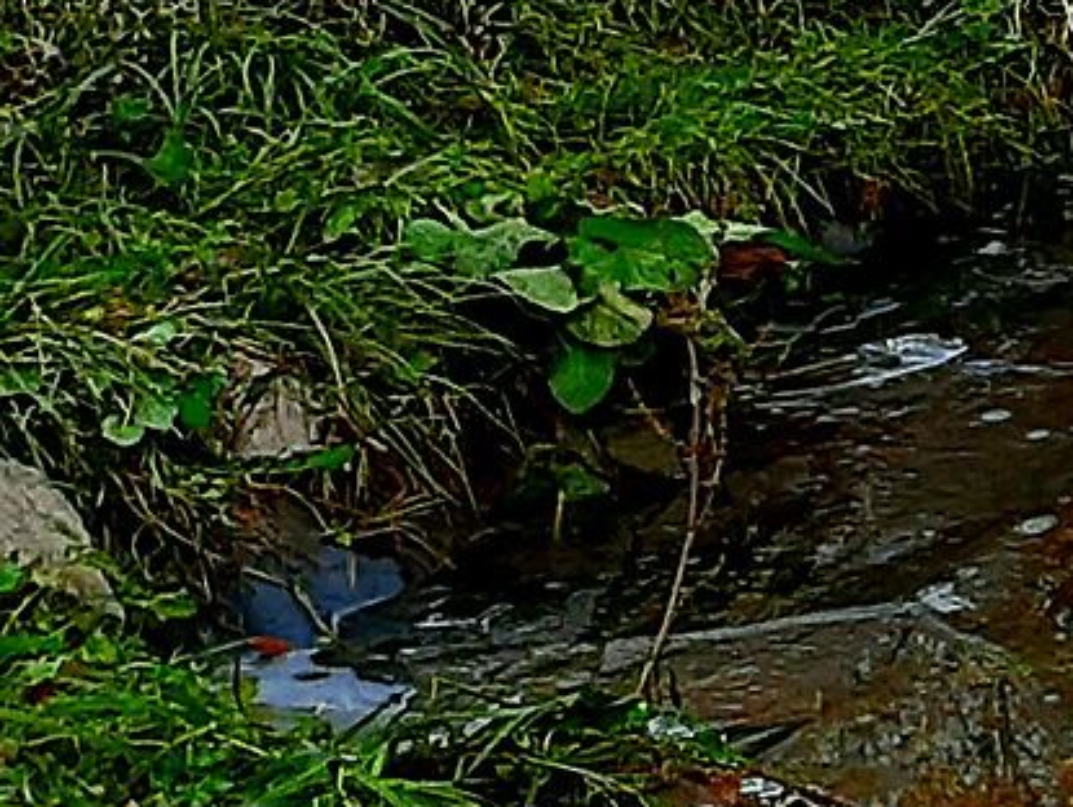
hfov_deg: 9.9
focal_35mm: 156
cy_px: -929
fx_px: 4840
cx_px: 3100
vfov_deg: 8.9
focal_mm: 3.93
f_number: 1.7
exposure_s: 1/667
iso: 40
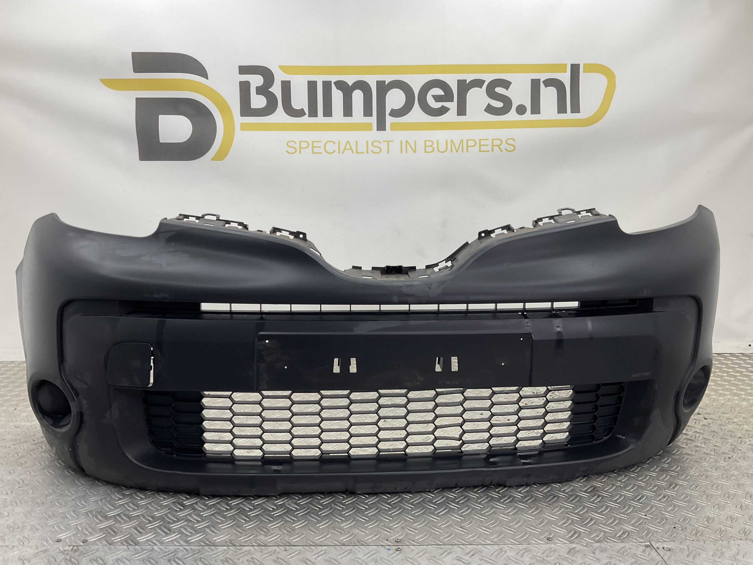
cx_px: 376
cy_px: 282
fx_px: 631
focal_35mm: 29
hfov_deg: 61.7
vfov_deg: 48.2
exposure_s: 1/120
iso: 25
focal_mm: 3
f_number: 1.8
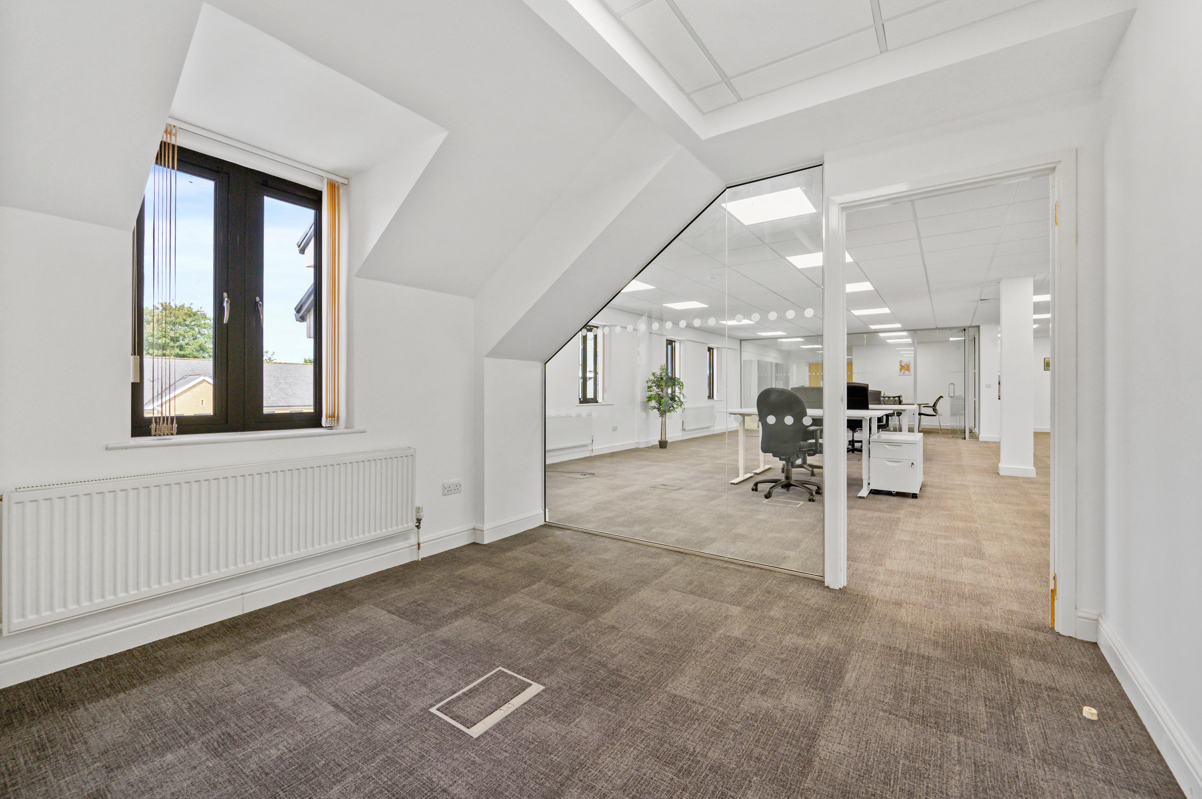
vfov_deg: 81.1
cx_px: 601
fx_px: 467
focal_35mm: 14
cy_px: 400
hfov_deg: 104.3
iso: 200
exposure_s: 1/200
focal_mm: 14
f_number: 8
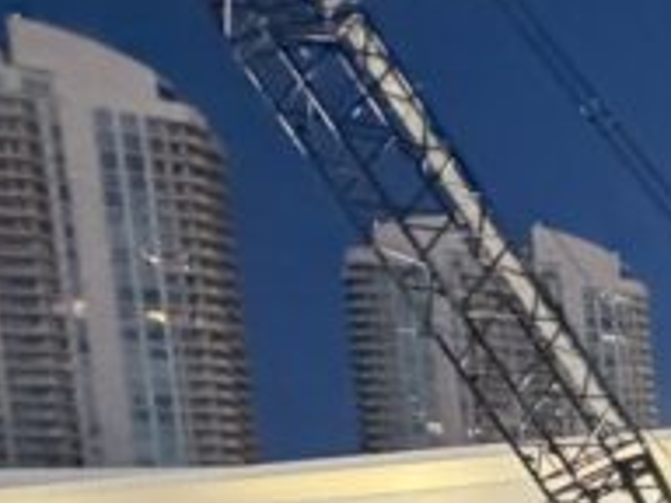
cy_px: 821
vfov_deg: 17.5
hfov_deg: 17.1
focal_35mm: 73
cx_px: 1433
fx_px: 1415
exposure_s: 1/60
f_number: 2.2
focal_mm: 2.22
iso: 800
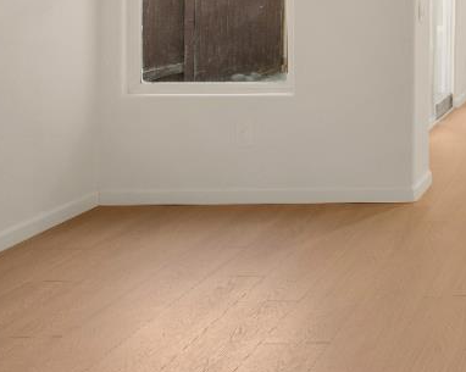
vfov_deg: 24.1
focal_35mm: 59
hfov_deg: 25.5
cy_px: -38
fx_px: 813
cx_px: 665
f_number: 7.1
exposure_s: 1/3
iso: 500
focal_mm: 16
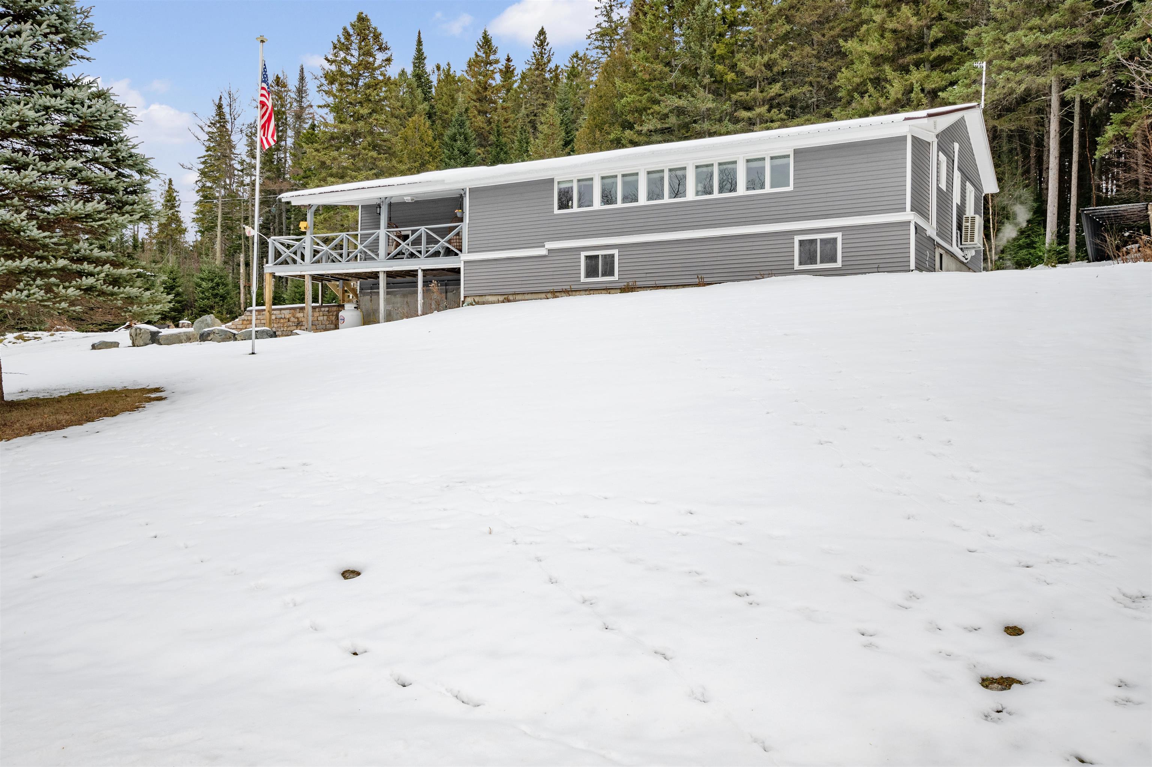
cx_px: 576
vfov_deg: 43.6
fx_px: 959
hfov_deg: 62.0
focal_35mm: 30
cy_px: 384
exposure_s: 1/15
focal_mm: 20
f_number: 8
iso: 64
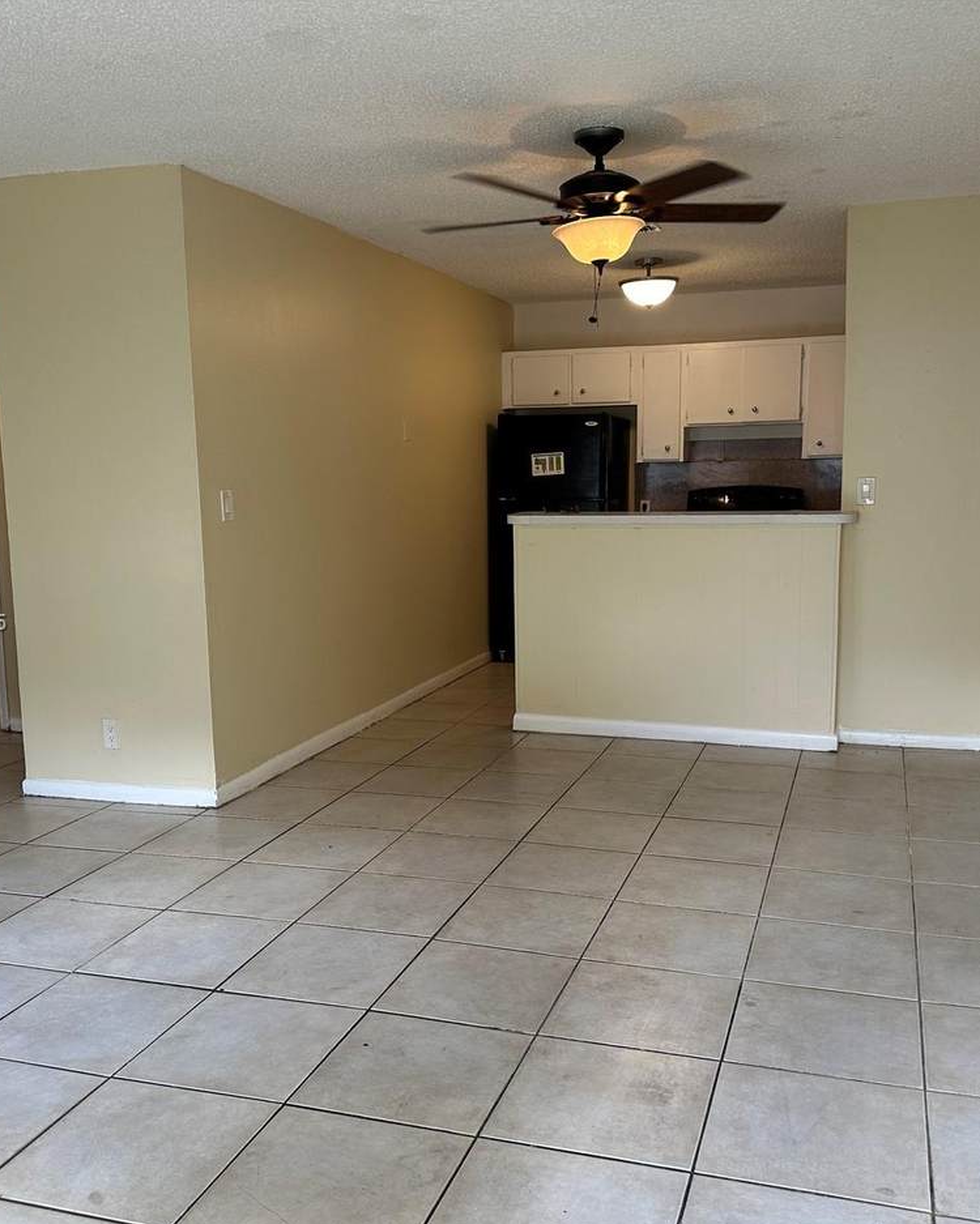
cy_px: 624
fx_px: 1160
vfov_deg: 55.6
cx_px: 508
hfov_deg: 45.8
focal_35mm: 32
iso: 125
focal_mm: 6.86
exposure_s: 1/120
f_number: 1.78
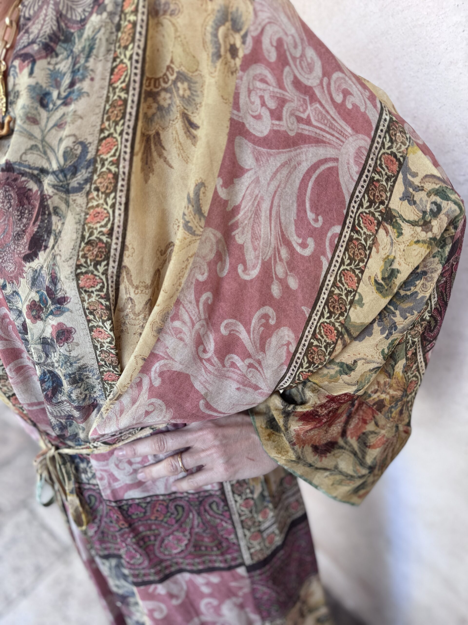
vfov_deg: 71.6
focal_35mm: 24
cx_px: 234
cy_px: 312
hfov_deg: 56.8
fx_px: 433
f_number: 1.78
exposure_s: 1/121
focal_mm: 6.76
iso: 64
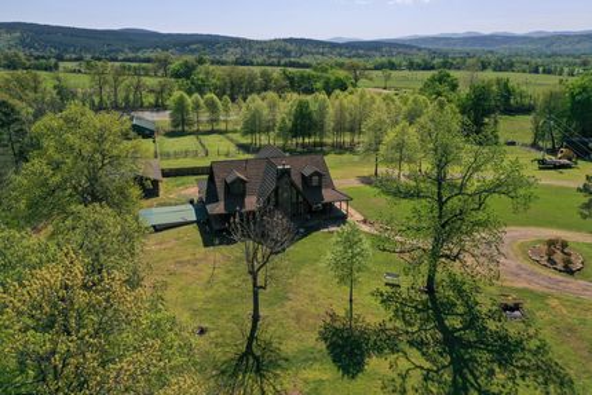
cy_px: 198
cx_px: 296
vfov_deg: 46.4
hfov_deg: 65.5
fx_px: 461
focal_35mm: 28
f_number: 6.3
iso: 100
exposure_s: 1/640
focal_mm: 10.26
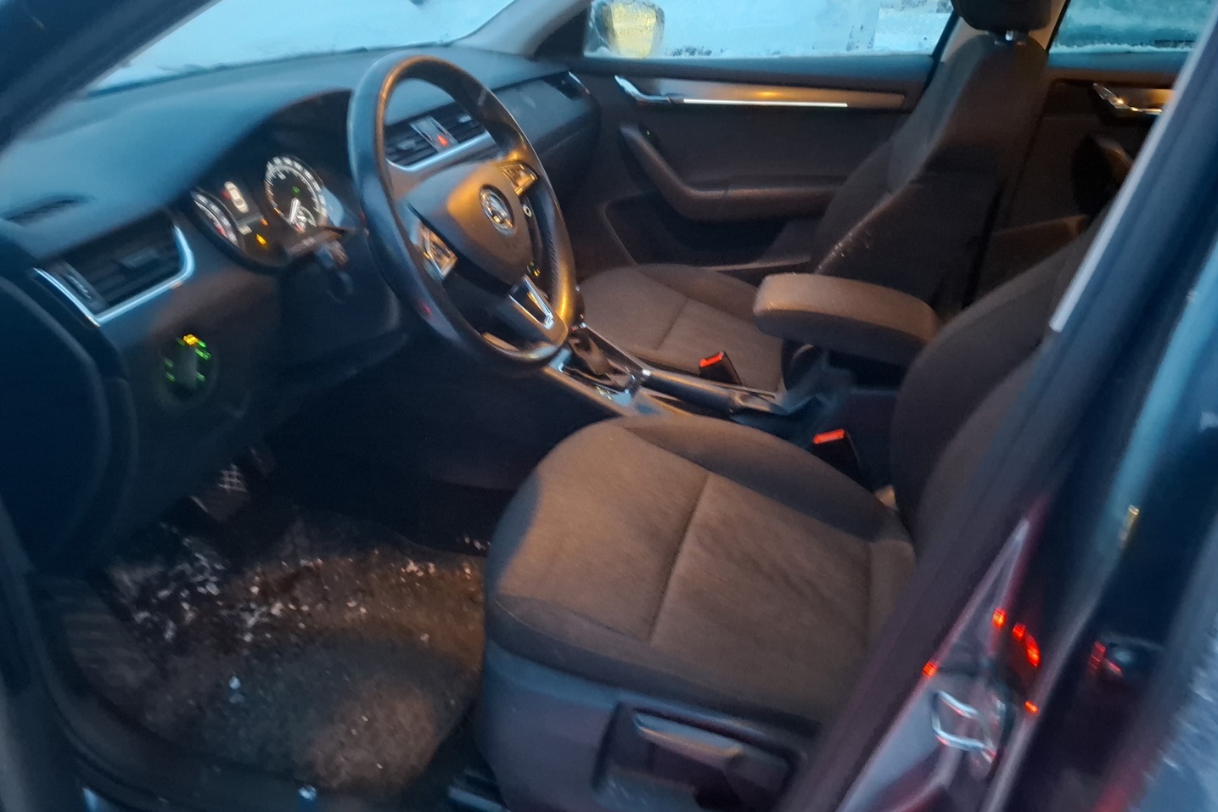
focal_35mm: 24
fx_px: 812
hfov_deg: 73.7
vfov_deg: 53.1
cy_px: 370
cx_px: 608
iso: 1250
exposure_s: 1/20
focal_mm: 5.54
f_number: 1.8
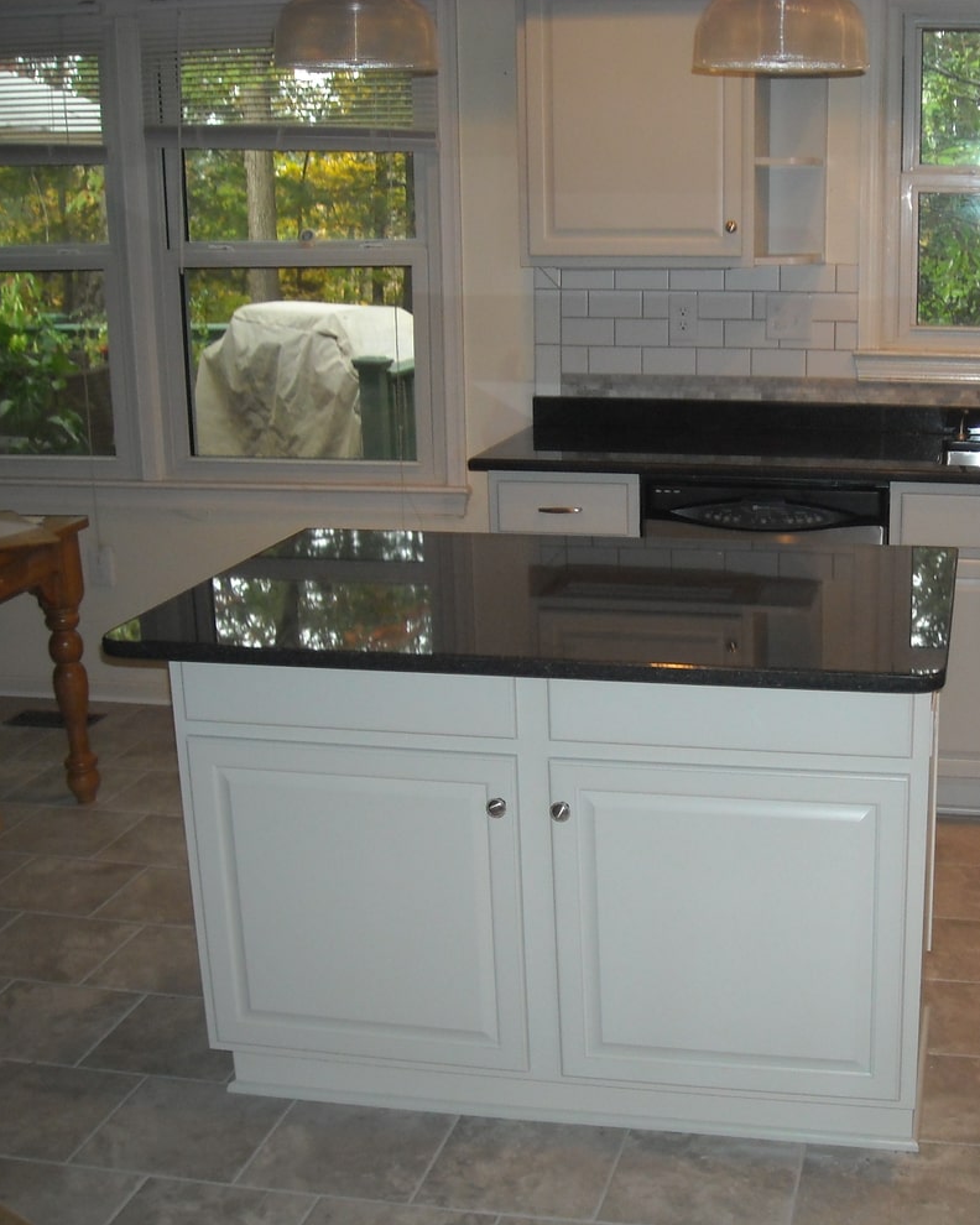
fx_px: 1668
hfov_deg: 32.3
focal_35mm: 46
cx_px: 705
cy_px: 617
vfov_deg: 40.3
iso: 200
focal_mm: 5.7
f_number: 2.8
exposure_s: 1/60
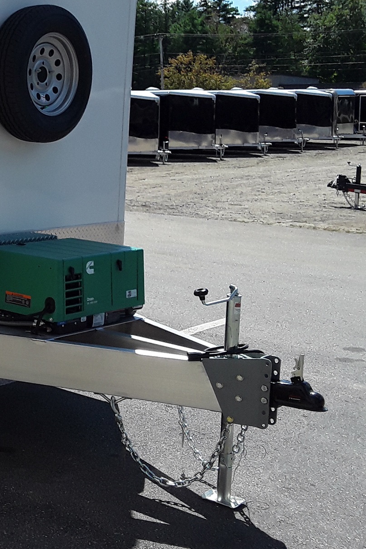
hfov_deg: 21.5
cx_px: -106
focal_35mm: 57
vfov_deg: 34.8
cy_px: 187
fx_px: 869
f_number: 1.9
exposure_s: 1/1815
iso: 40
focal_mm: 2.91
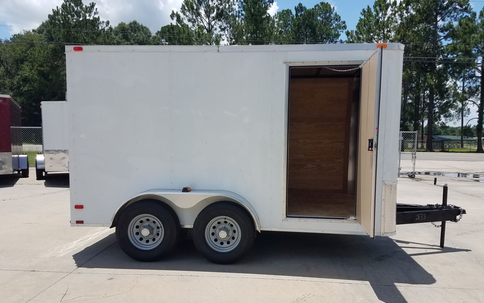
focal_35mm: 29
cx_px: 241
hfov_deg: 64.6
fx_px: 383
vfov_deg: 43.1
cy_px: 166
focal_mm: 4.2
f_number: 1.7
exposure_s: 1/2408
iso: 40
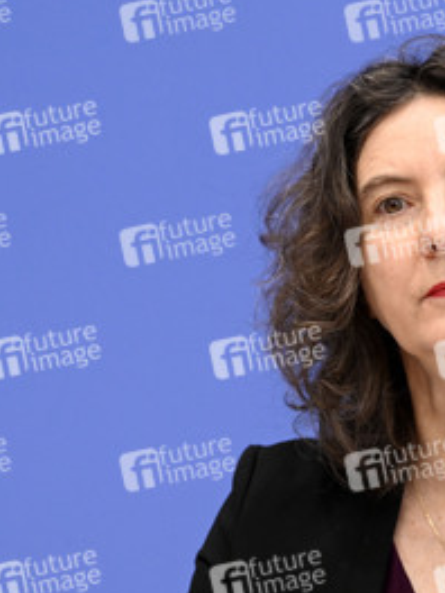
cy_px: 296
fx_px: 3514
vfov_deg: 9.7
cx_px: 433
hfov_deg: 7.2
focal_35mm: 205
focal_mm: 125
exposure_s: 1/400
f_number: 6.3
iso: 5000
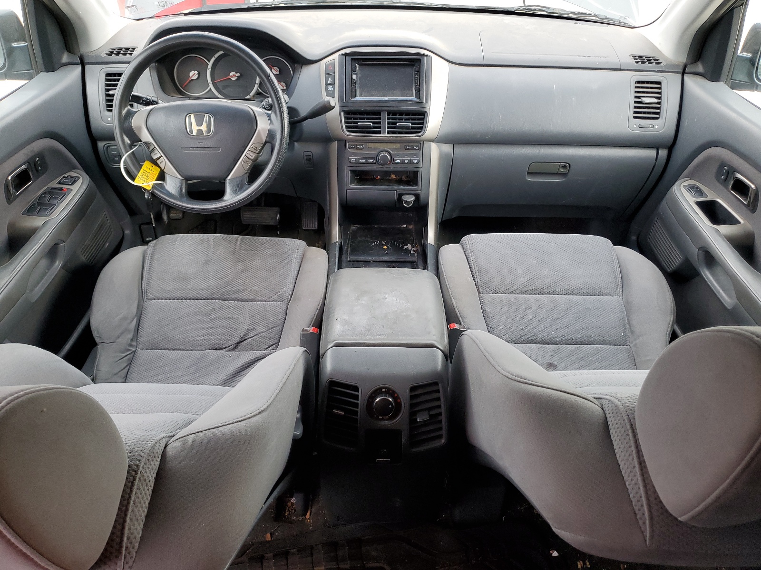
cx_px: 380
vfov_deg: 53.1
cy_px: 285
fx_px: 572
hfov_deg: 67.3
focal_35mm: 26
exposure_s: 1/120
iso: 92
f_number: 1.5
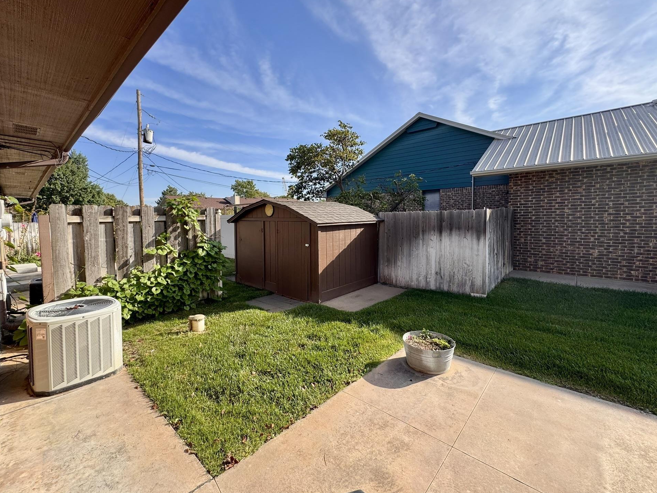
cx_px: 327
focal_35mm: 15
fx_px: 285
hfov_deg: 98.2
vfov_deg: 81.7
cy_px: 233
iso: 40
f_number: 2.2
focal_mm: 2.22
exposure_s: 1/720
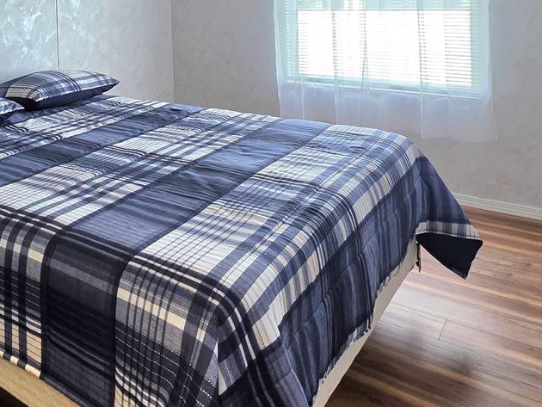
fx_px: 517
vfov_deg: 38.4
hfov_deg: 53.1
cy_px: 4
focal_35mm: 33
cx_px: 142
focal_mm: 2.2
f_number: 1.9
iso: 200
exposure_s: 1/120
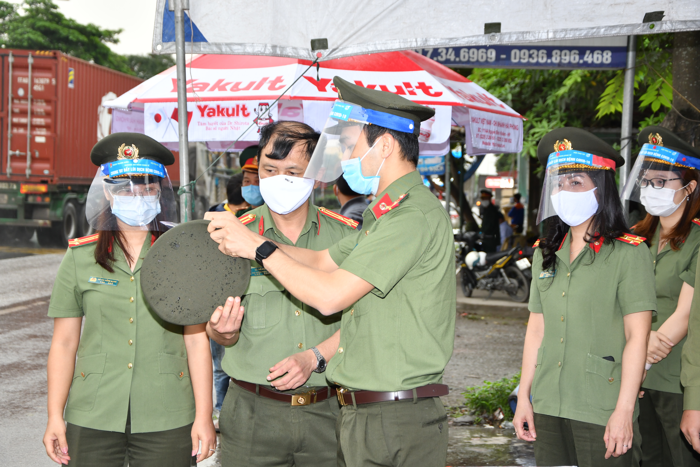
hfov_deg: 29.9
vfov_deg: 20.2
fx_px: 1312
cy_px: 234
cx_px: 350
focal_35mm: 68
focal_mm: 45
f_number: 4.8
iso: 400
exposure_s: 1/200
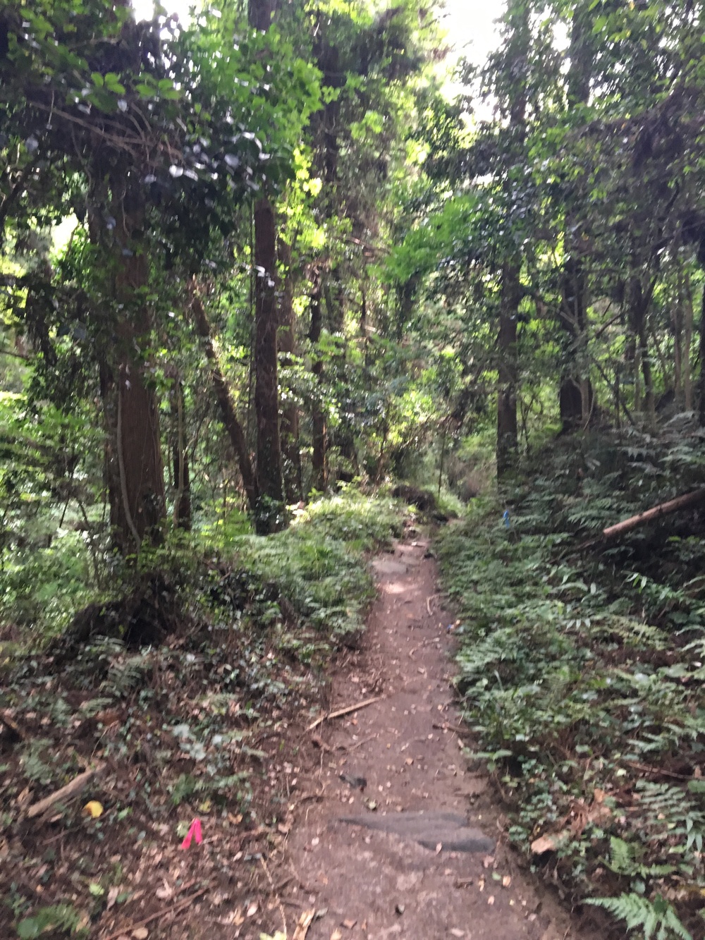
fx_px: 787
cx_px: 352
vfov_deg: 61.7
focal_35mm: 29
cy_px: 470
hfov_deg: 48.2
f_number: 2.2
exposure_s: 1/30
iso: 125
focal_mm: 4.15
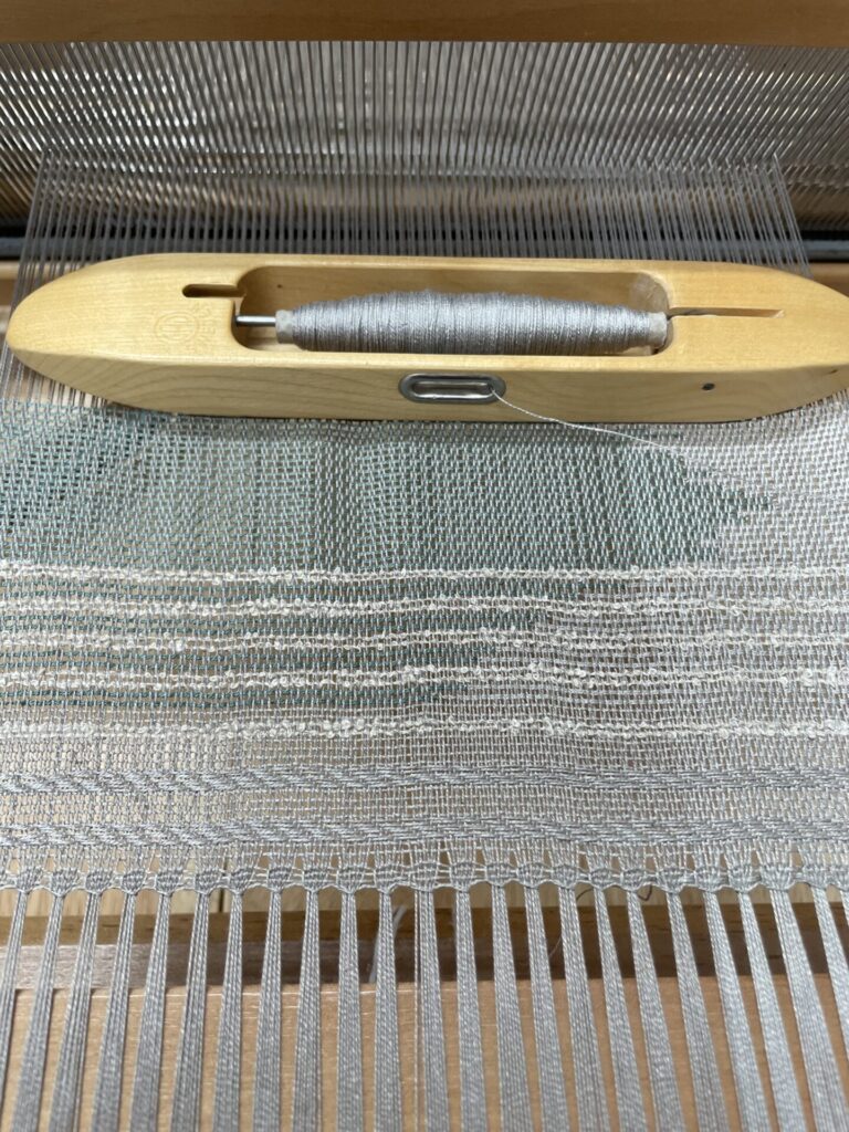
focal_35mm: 26
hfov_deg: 53.1
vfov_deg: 67.3
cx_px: 424
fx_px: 850
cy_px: 566
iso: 100
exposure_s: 1/100
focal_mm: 4.2
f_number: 1.6
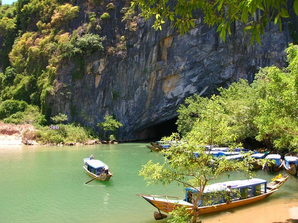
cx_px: 149
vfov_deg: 41.8
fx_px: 293
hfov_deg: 54.0
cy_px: 112
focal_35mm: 34
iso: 50
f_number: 4.9
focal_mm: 5.7
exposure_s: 1/94.1
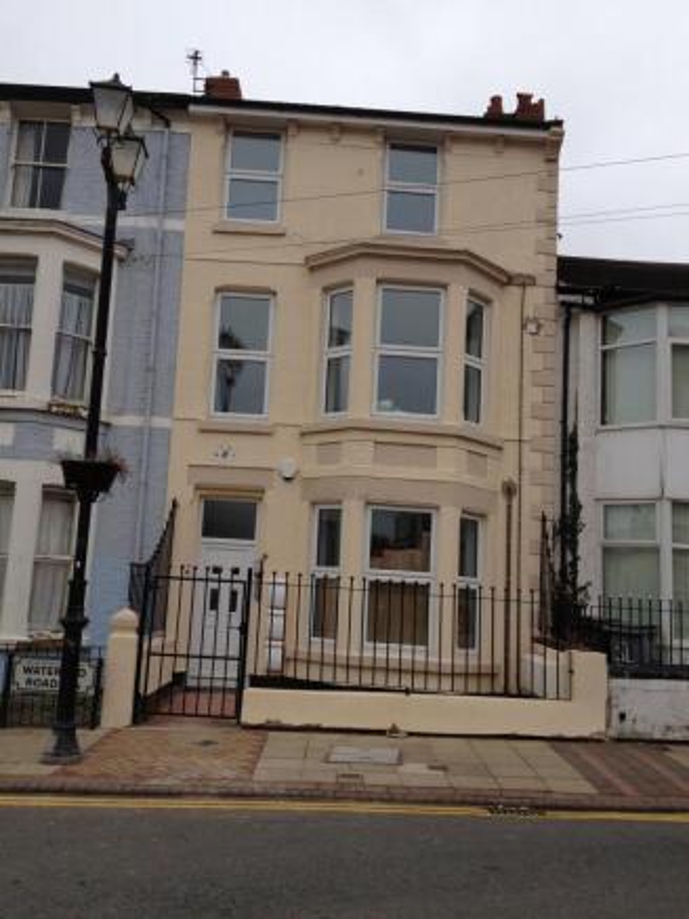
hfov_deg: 40.7
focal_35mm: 35
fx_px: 928
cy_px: 460
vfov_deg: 52.6
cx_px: 344
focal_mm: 4.28
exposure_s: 1/1200
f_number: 2.4
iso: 64
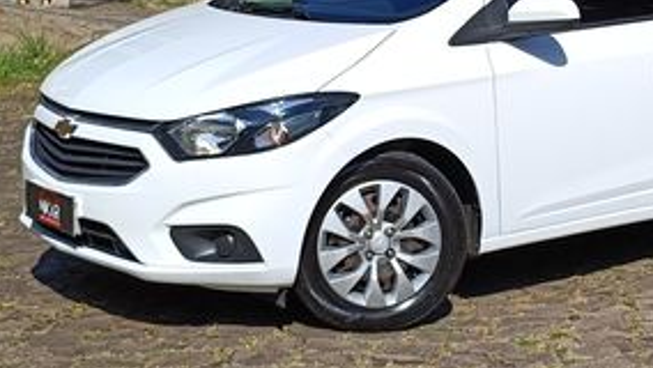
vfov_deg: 24.1
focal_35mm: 47
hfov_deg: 42.2
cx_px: 501
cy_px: -18
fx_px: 814
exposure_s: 1/3891
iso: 81
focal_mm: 4.94
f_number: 1.5
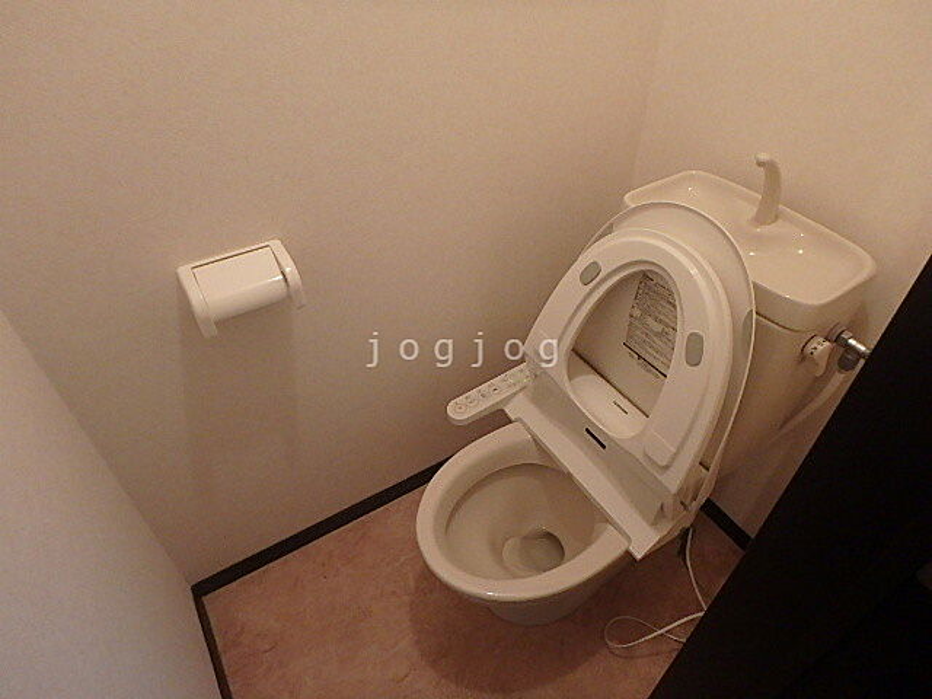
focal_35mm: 21
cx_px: 466
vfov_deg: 63.4
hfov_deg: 79.0
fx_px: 565
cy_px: 350
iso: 640
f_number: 3.5
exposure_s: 1/30
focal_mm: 3.7
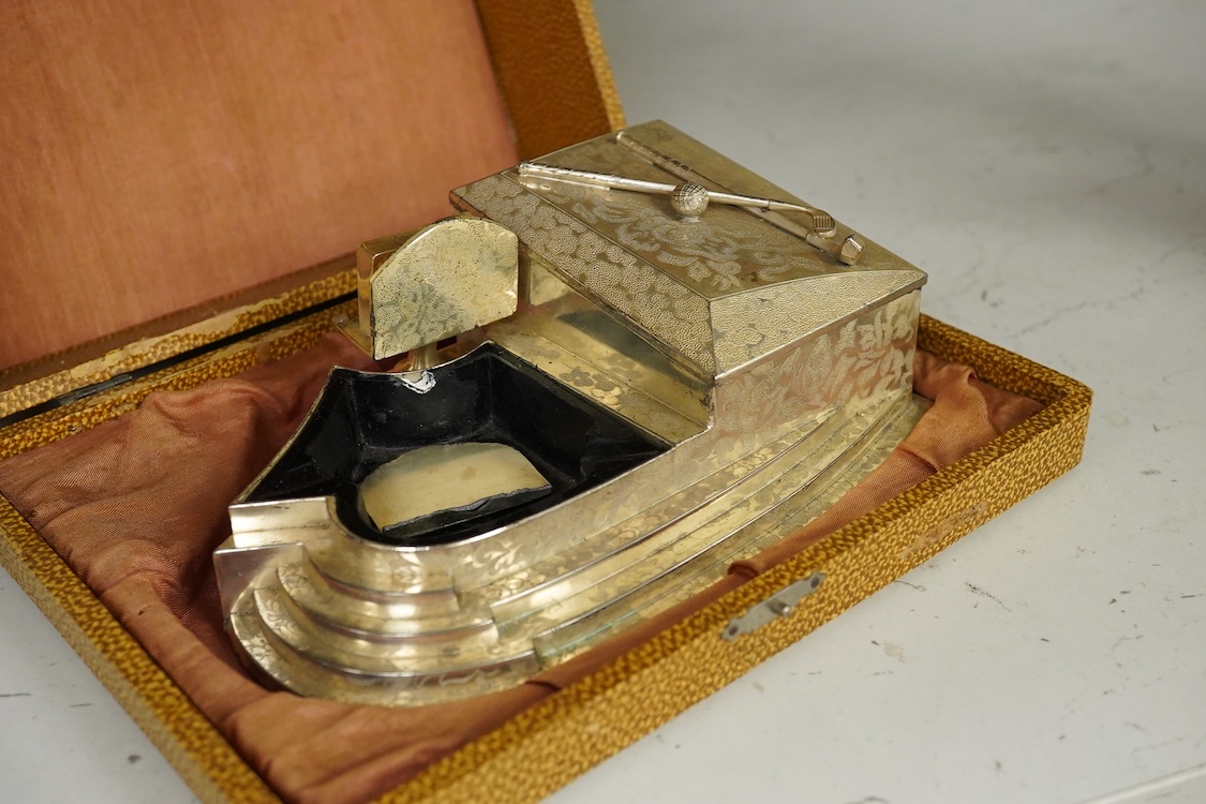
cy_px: 402
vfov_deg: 29.9
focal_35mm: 45
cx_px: 603
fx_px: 1507
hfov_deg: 43.6
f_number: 9
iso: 2500
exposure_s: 1/160
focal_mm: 30
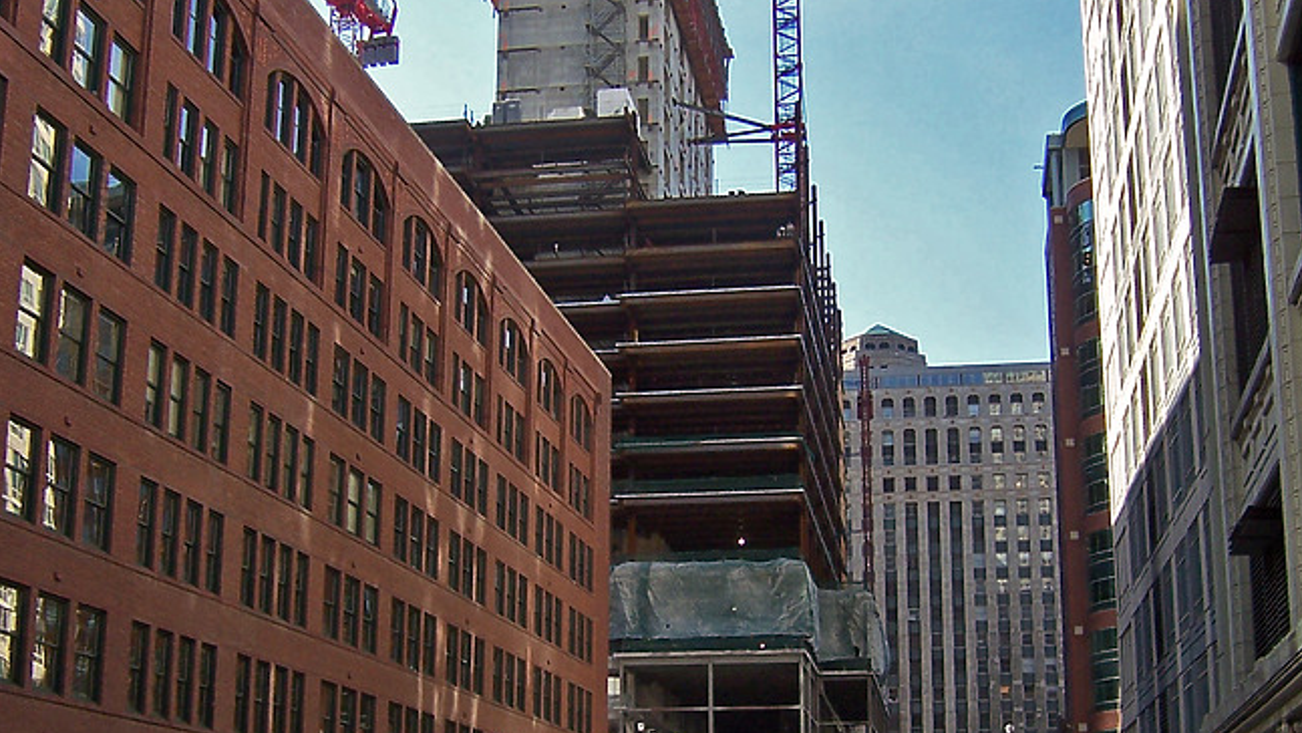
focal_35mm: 50
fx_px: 1726
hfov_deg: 41.3
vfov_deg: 23.8
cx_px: 657
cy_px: 505
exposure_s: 1/500
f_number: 3.4
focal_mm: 5.5
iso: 80
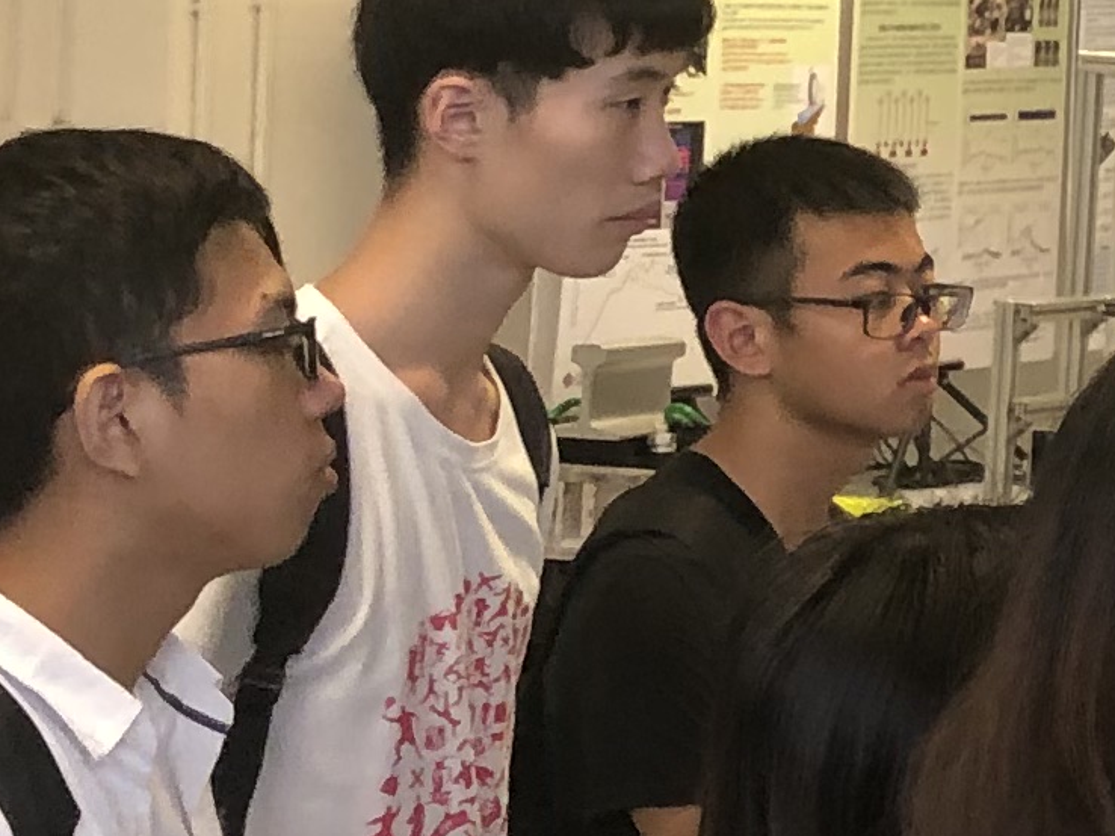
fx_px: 4927
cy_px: -159
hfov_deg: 11.9
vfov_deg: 9.6
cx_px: 2006
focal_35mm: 153
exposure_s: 1/25
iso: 40
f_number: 1.8
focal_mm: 4
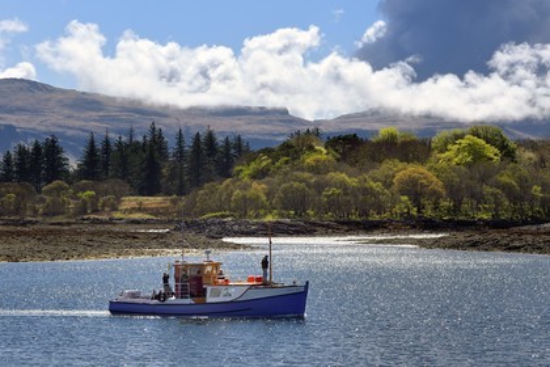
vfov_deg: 8.1
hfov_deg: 12.1
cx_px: 275
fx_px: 2597
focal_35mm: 170
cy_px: 184
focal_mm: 170
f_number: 16
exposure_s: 1/320
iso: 200
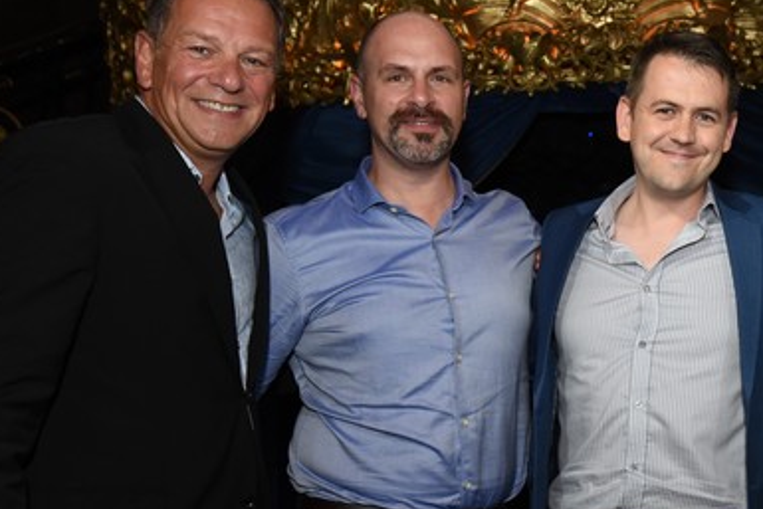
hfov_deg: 36.3
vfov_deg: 25.8
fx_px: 1102
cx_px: 652
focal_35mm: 52
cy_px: 356
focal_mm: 25
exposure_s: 1/250
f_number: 5
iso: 2000
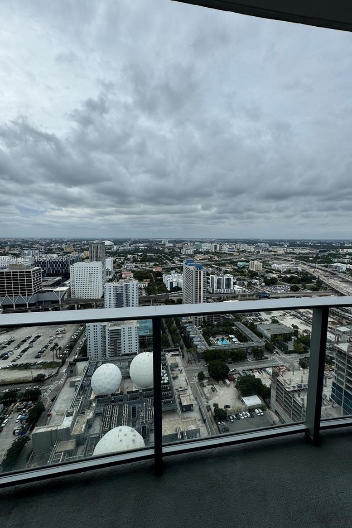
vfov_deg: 100.4
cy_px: 259
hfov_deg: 77.3
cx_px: 186
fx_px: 220
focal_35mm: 15
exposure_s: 1/2584
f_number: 2.2
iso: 50
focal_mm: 2.22
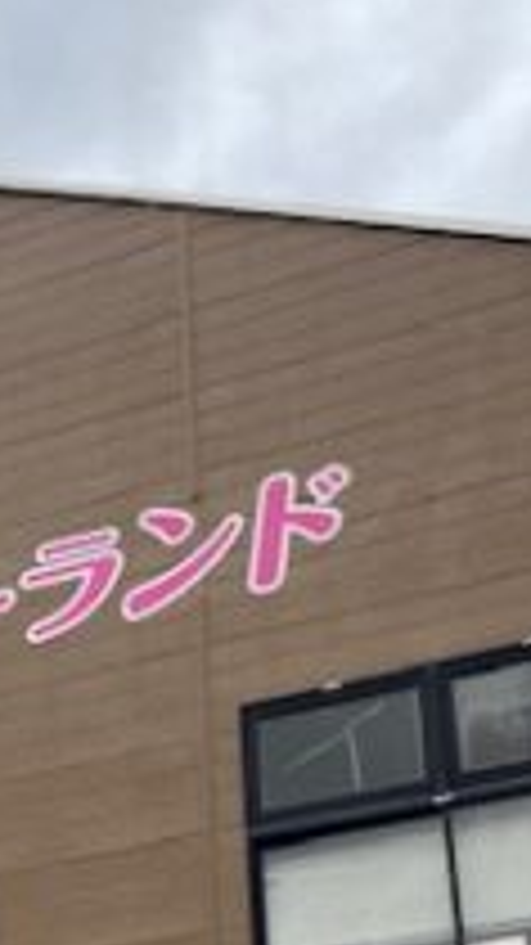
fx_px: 2179
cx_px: -36
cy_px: 842
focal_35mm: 87
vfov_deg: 23.8
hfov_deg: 13.6
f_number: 1.8
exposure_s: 1/759
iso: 20
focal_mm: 3.99
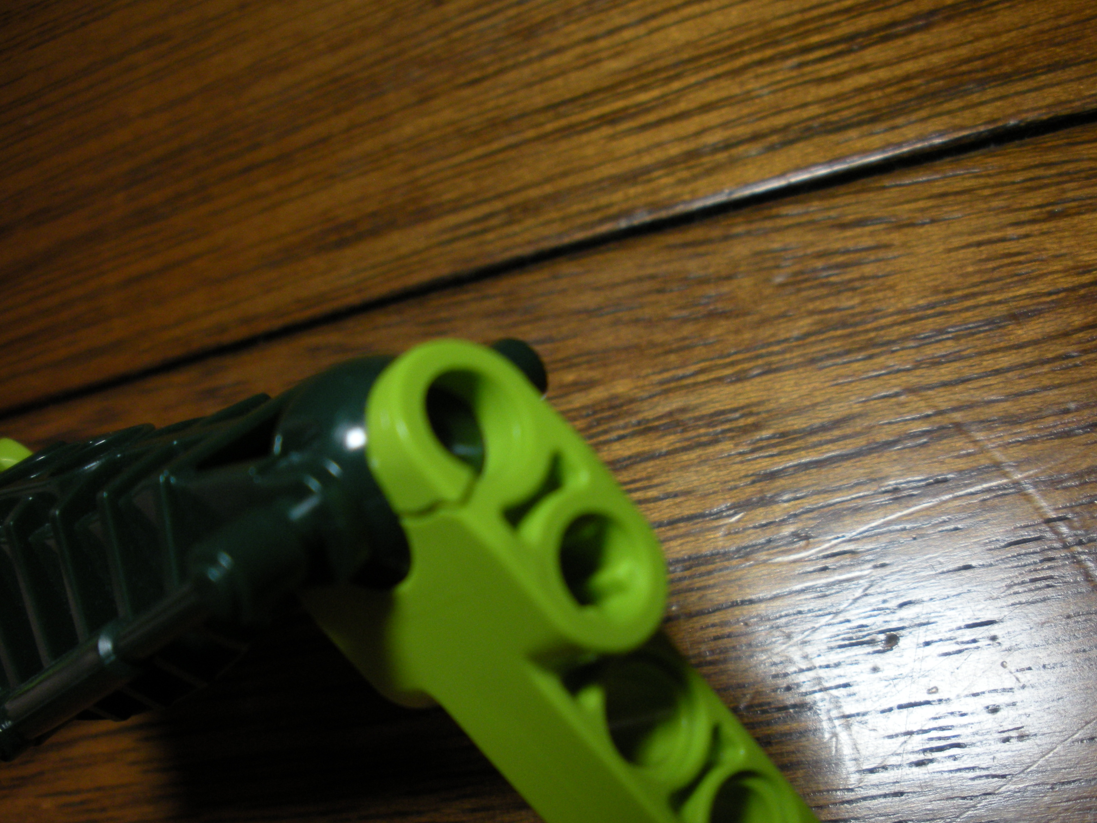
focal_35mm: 41
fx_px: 1299
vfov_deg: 35.1
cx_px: 640
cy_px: 471
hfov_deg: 45.6
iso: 169
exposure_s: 1/59.8
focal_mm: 6.3
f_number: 3.5
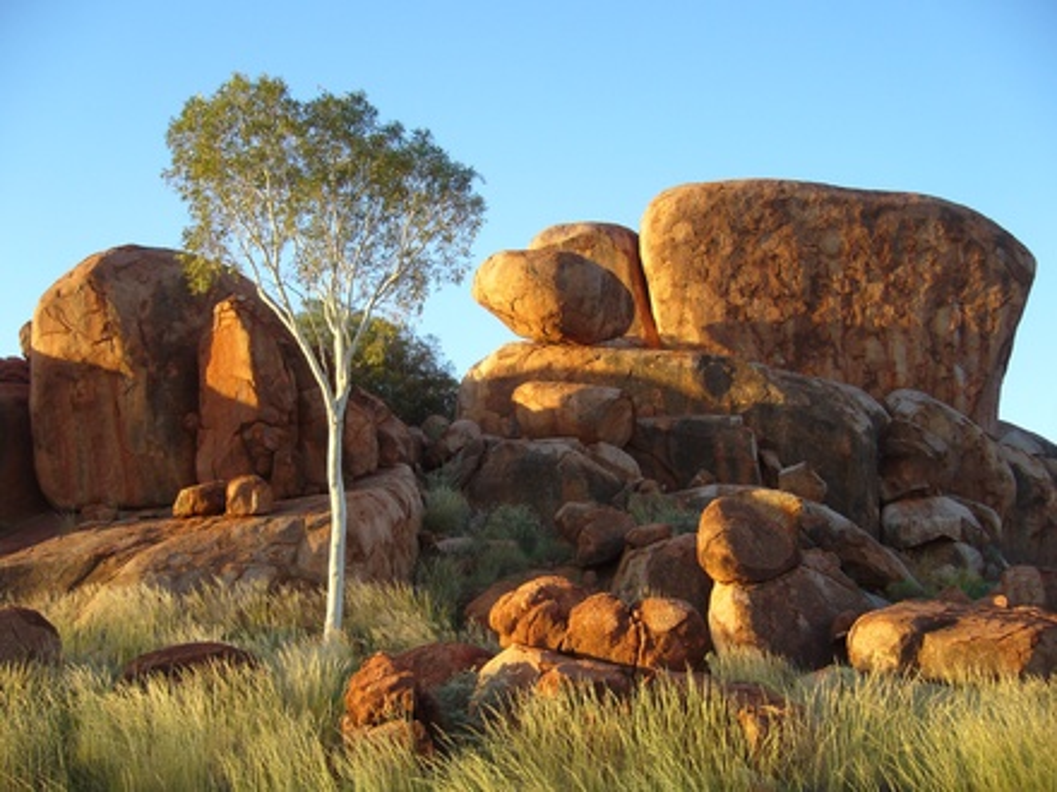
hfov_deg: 52.6
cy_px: 396
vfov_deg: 40.7
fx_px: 1069
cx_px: 528
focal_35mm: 35
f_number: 2.8
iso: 80
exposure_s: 1/125
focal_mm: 5.8
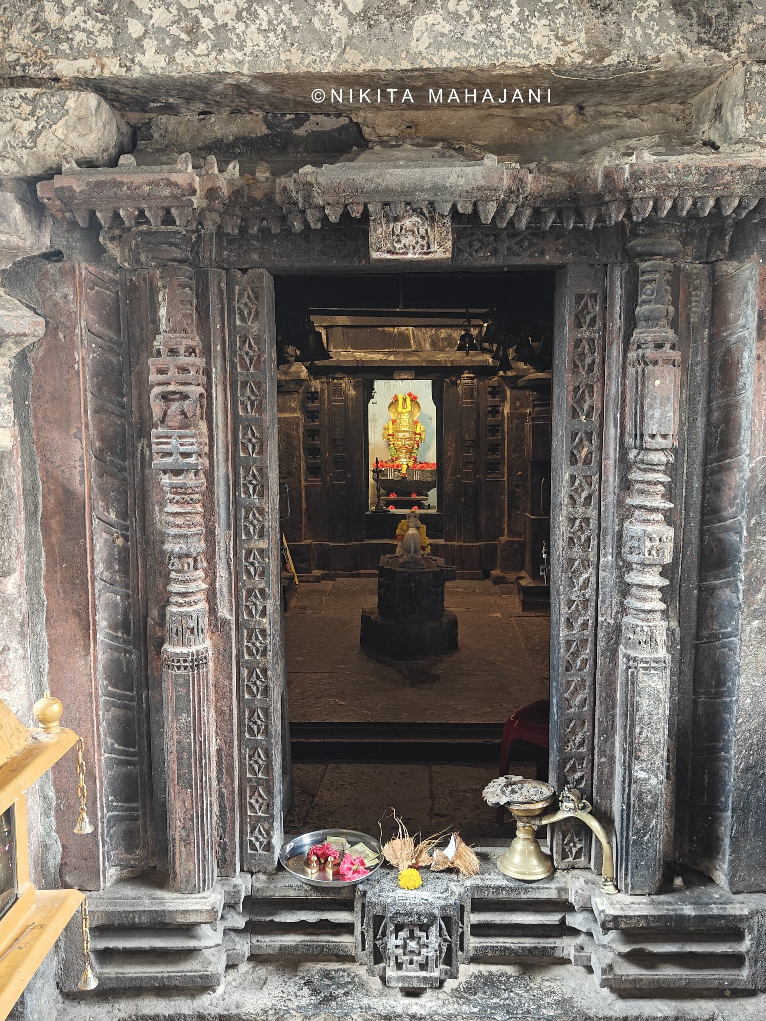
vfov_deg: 60.0
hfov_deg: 46.8
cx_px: 383
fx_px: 885
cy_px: 510
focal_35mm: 30
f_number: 1.8
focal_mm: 5.59
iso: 160
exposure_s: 1/50
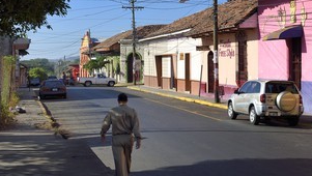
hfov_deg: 28.8
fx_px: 605
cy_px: 64
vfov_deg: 16.6
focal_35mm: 73
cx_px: 197
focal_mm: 50
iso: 200
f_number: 13
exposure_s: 1/250
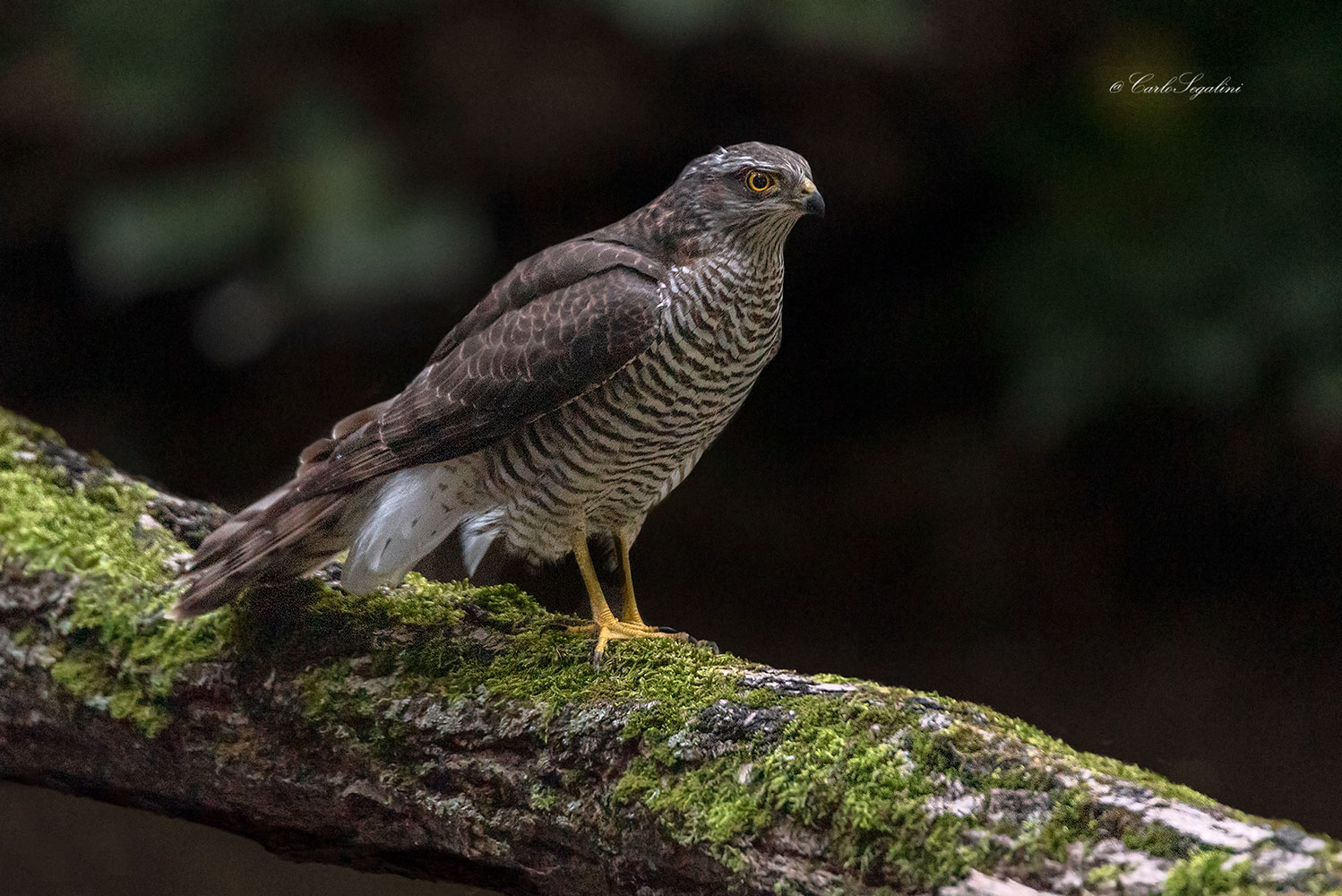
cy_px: 448
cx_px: 671
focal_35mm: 600
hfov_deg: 3.4
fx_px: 22374
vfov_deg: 2.3
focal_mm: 600
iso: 5000
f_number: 6.3
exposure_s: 1/400
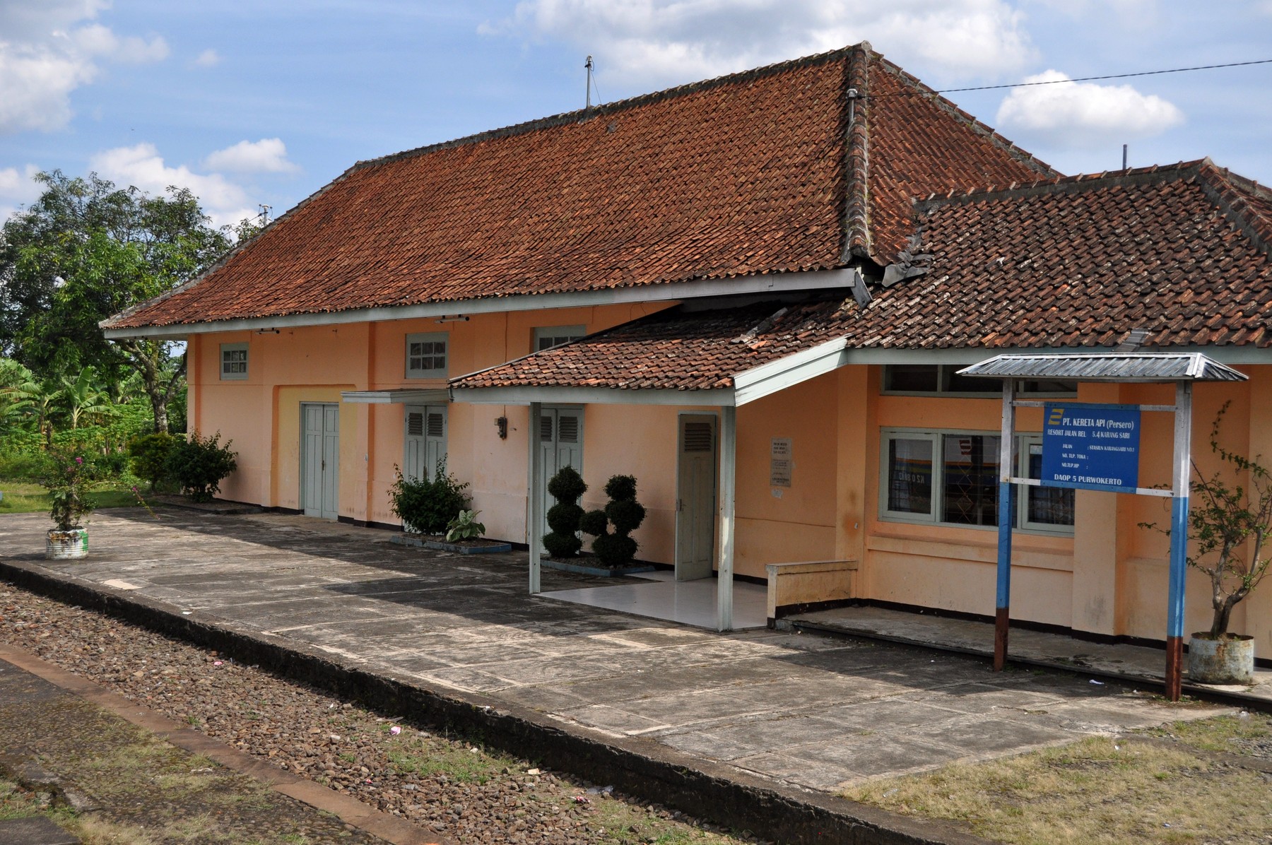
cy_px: 422
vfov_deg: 28.9
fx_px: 1641
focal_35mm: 46
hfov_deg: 42.4
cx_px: 636
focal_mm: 31
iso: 640
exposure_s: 1/4000
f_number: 5.6
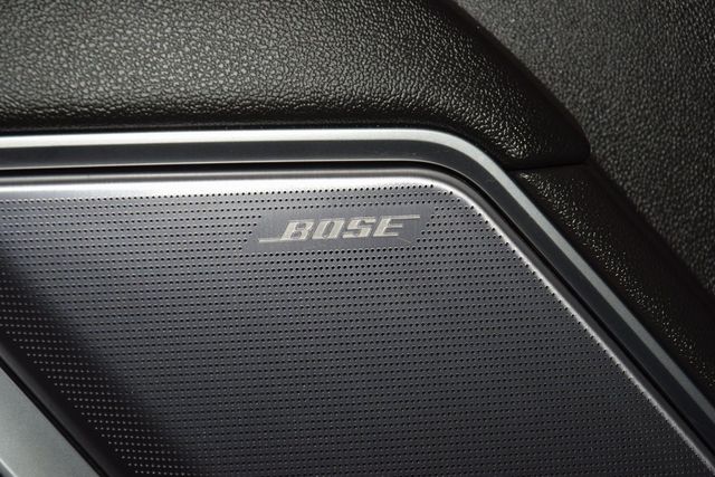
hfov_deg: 19.5
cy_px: 238
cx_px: 358
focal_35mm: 105
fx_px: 2086
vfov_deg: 13.0
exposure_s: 1/125
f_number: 8
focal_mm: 70
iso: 100
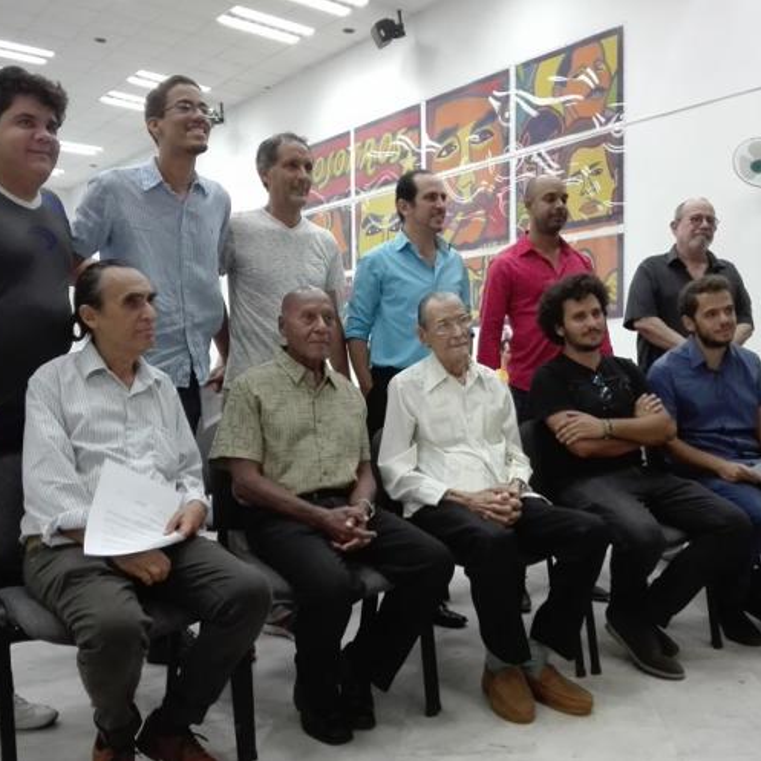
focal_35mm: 32
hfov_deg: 51.0
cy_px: 381
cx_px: 416
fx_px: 796
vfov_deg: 51.1
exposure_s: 1/30
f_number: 2
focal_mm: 3.79
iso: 610
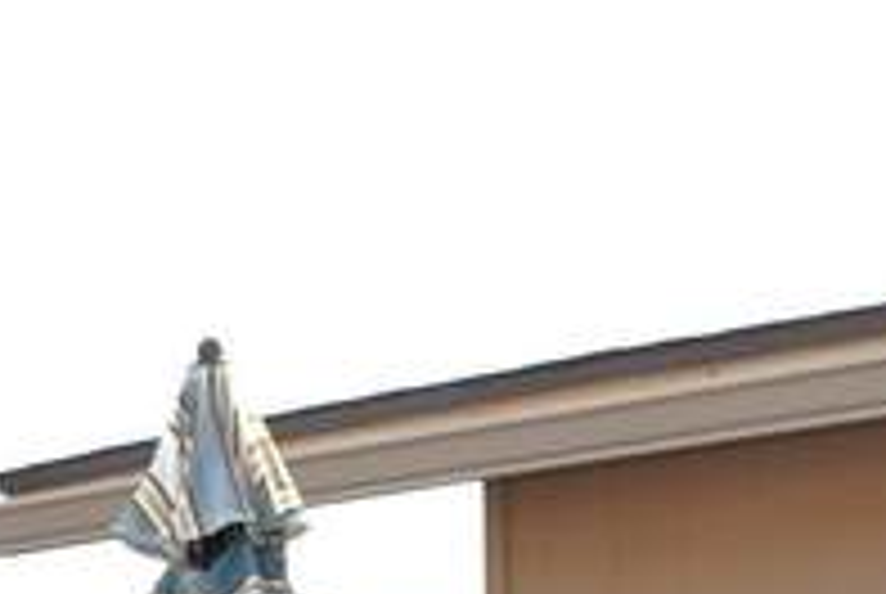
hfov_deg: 10.8
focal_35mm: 175
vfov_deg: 7.5
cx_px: -846
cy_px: 1271
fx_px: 4313
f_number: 7.1
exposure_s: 1/200
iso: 100
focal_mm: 18
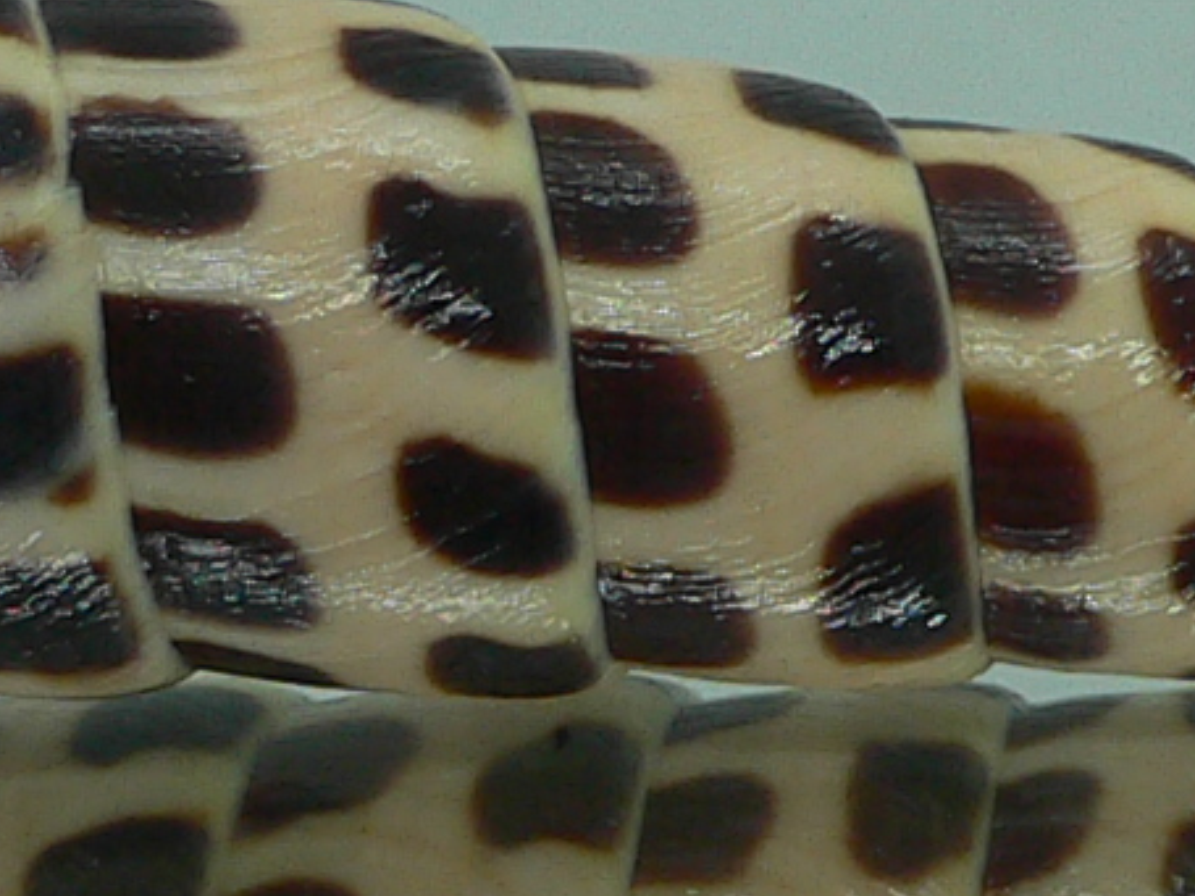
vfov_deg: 9.6
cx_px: 909
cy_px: 531
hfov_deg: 12.7
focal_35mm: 155
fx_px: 5349
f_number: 2.8
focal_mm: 4.6
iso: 80
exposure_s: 1/60
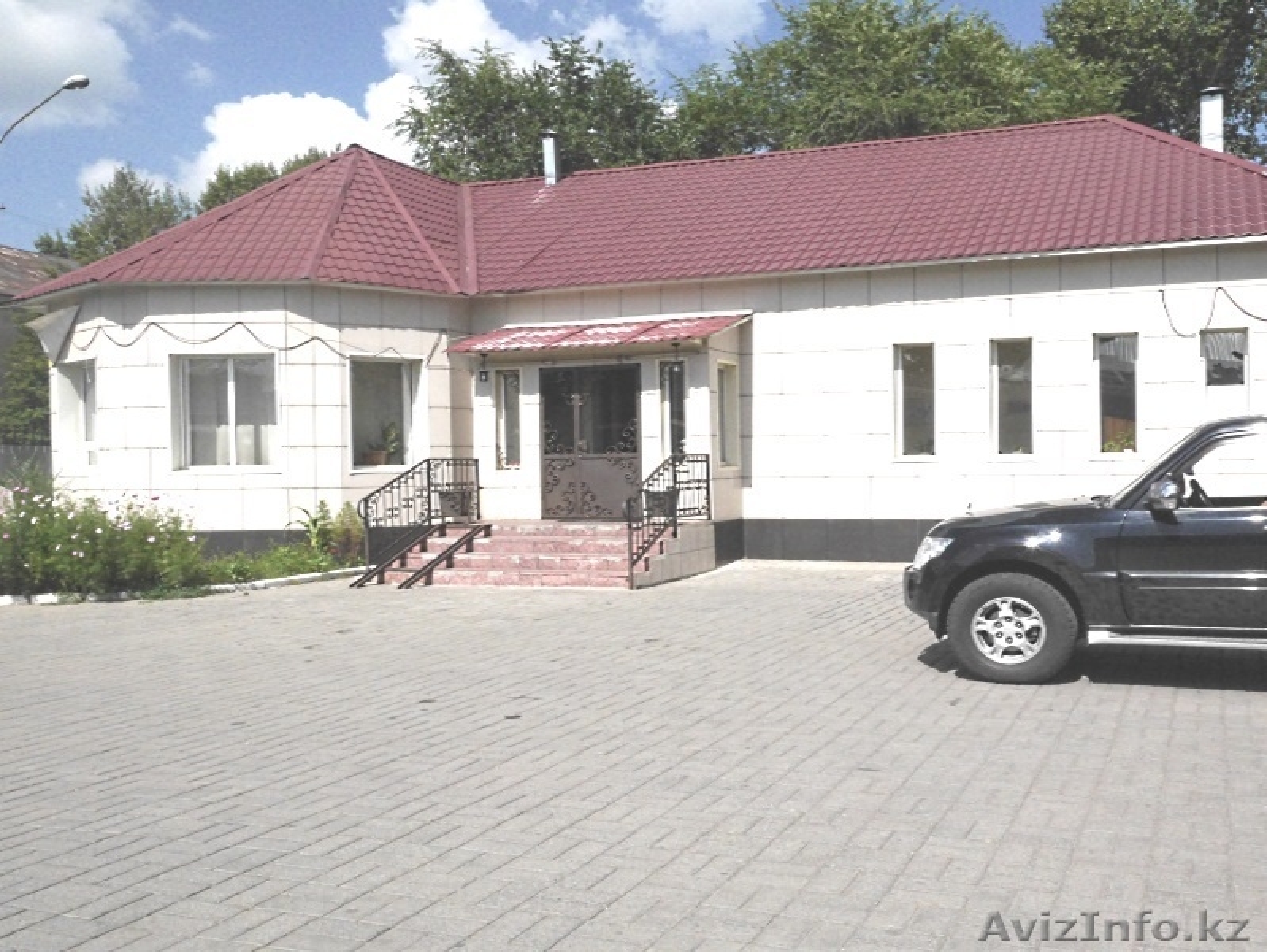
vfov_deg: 41.8
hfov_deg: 53.9
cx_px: 634
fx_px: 1245
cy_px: 476
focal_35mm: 34
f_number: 18
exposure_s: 1/2500
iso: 1600
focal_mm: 17
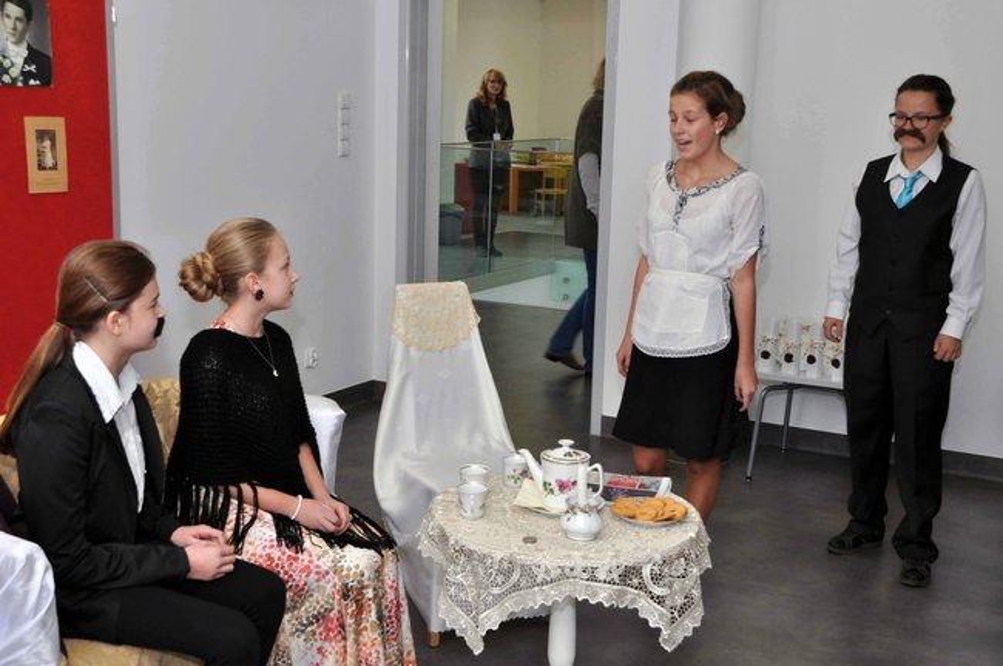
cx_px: 502
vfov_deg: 28.0
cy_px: 333
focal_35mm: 48
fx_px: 1336
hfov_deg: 41.2
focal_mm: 32
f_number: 13
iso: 800
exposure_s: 1/60
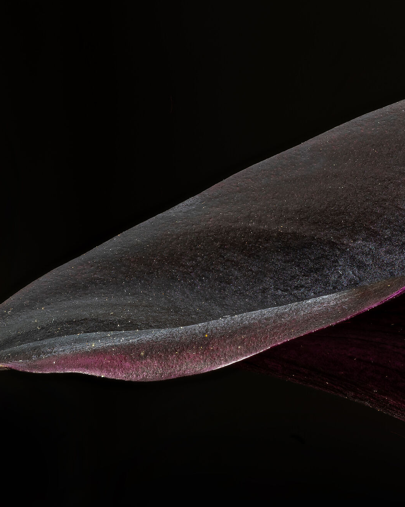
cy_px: 277
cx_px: 322
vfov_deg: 10.7
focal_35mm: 180
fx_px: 2698
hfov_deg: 8.6
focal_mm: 105
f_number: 14
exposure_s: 1
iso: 100
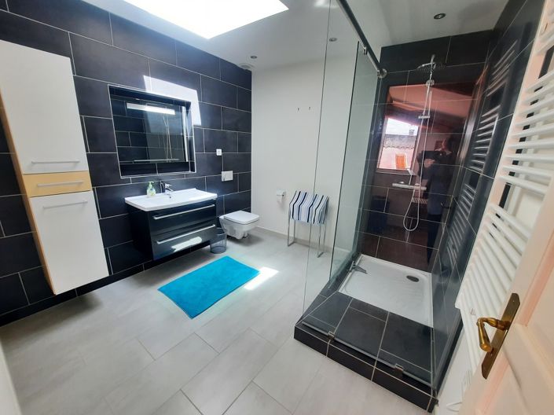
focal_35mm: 13
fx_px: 208
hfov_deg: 106.2
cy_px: 208
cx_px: 277
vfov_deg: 89.9
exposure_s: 1/50
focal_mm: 1.74
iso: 125
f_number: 2.2
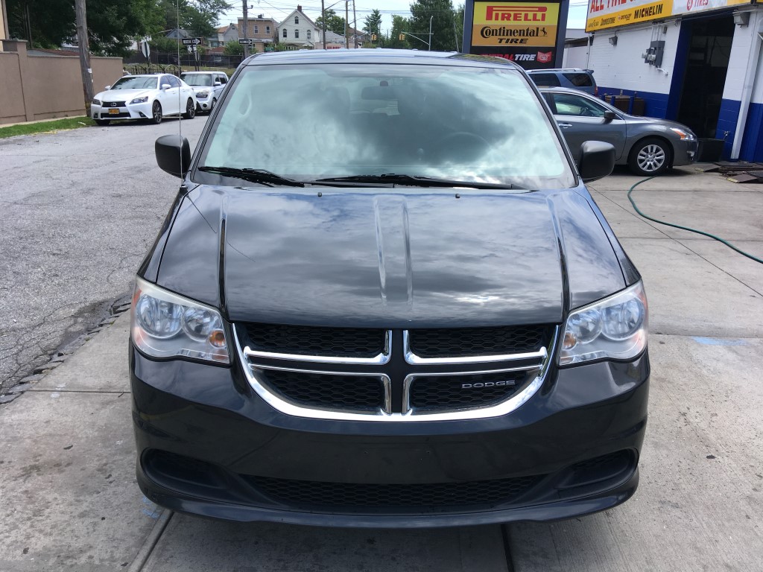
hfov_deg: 61.7
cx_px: 382
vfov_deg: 48.2
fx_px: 639
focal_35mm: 29
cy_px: 286
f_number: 2.2
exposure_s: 1/836
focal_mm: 4.15
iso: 25
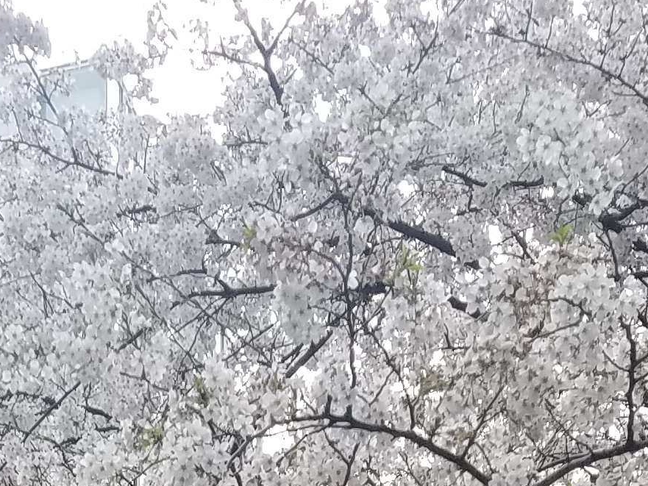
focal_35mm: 119
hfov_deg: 16.4
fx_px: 2228
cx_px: 109
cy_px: 1062
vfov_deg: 11.0
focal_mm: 4.2
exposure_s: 1/696
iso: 50
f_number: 1.7
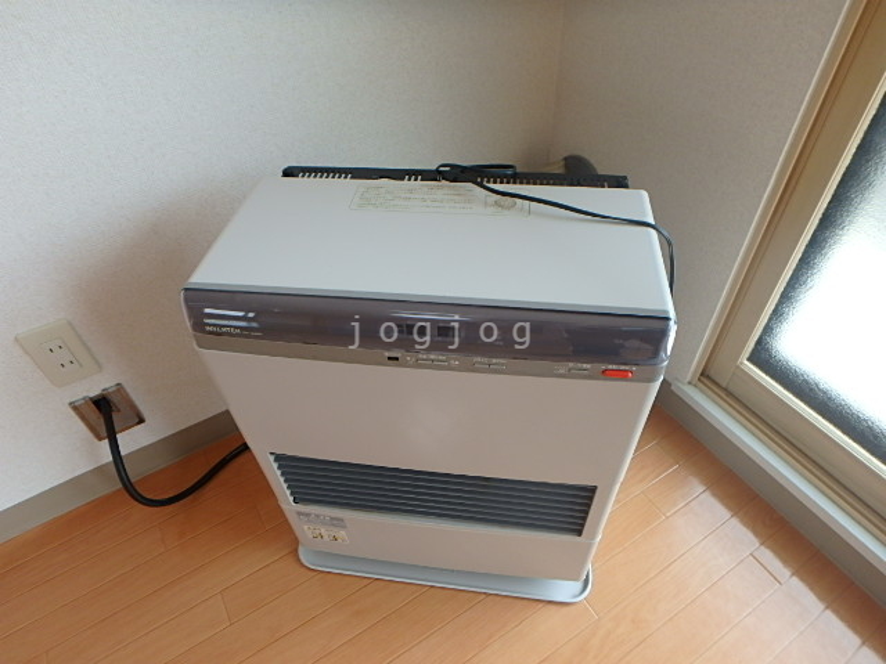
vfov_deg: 63.4
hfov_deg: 79.0
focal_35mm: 21
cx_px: 443
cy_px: 332
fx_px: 537
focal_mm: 3.7
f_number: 3.5
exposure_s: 1/60
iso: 125
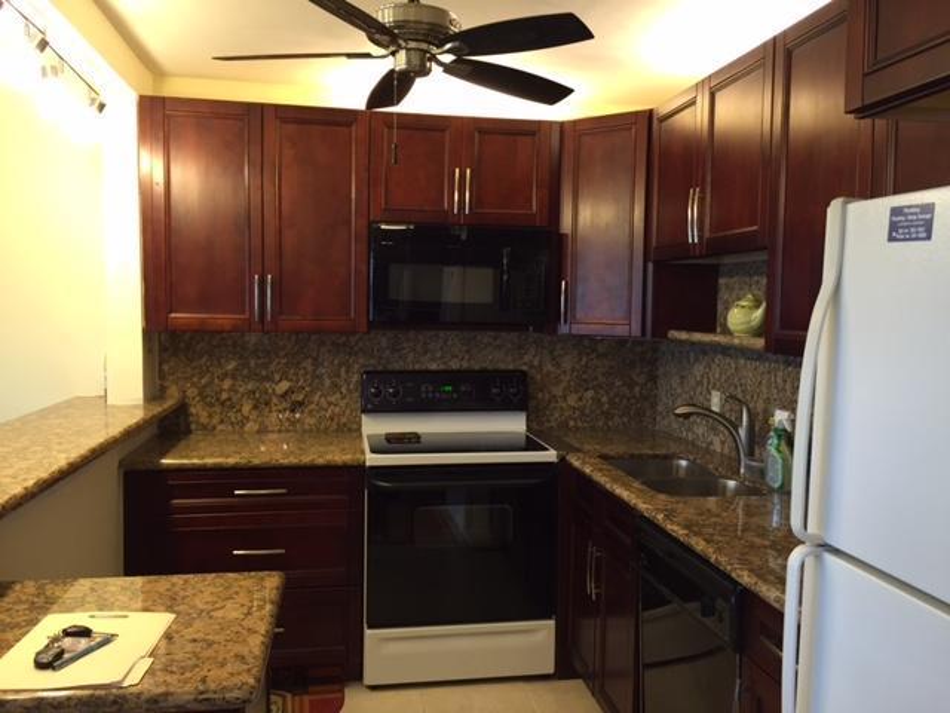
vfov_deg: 48.2
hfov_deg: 61.7
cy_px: 356
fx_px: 796
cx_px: 475
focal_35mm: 29
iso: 100
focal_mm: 4.15
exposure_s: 1/30
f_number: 2.2
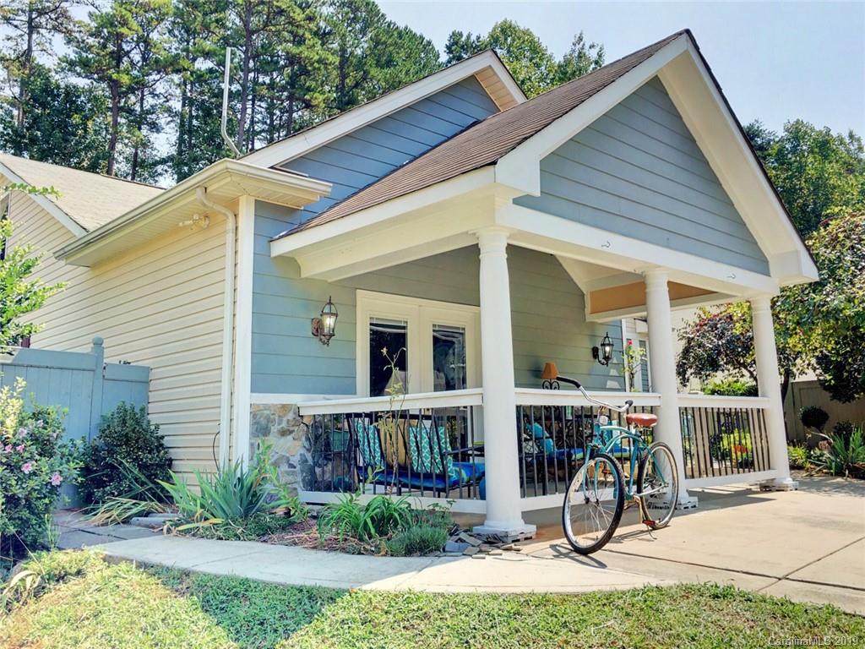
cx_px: 432
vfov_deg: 48.2
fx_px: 725
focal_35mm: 29
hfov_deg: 61.7
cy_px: 324
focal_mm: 4.15
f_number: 2.2
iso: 25
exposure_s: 1/927
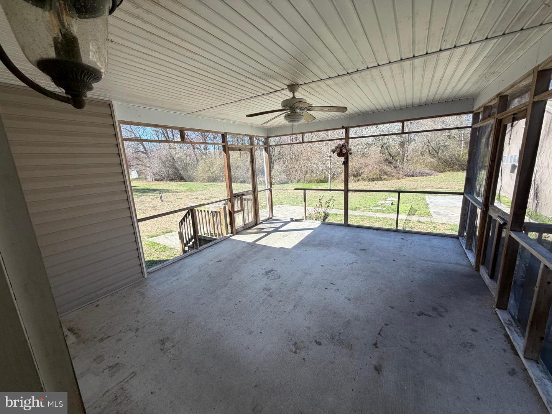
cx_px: 276
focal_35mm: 14
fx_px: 223
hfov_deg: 102.1
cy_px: 207
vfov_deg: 85.7
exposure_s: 1/372
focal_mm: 2.22
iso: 50
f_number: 2.2
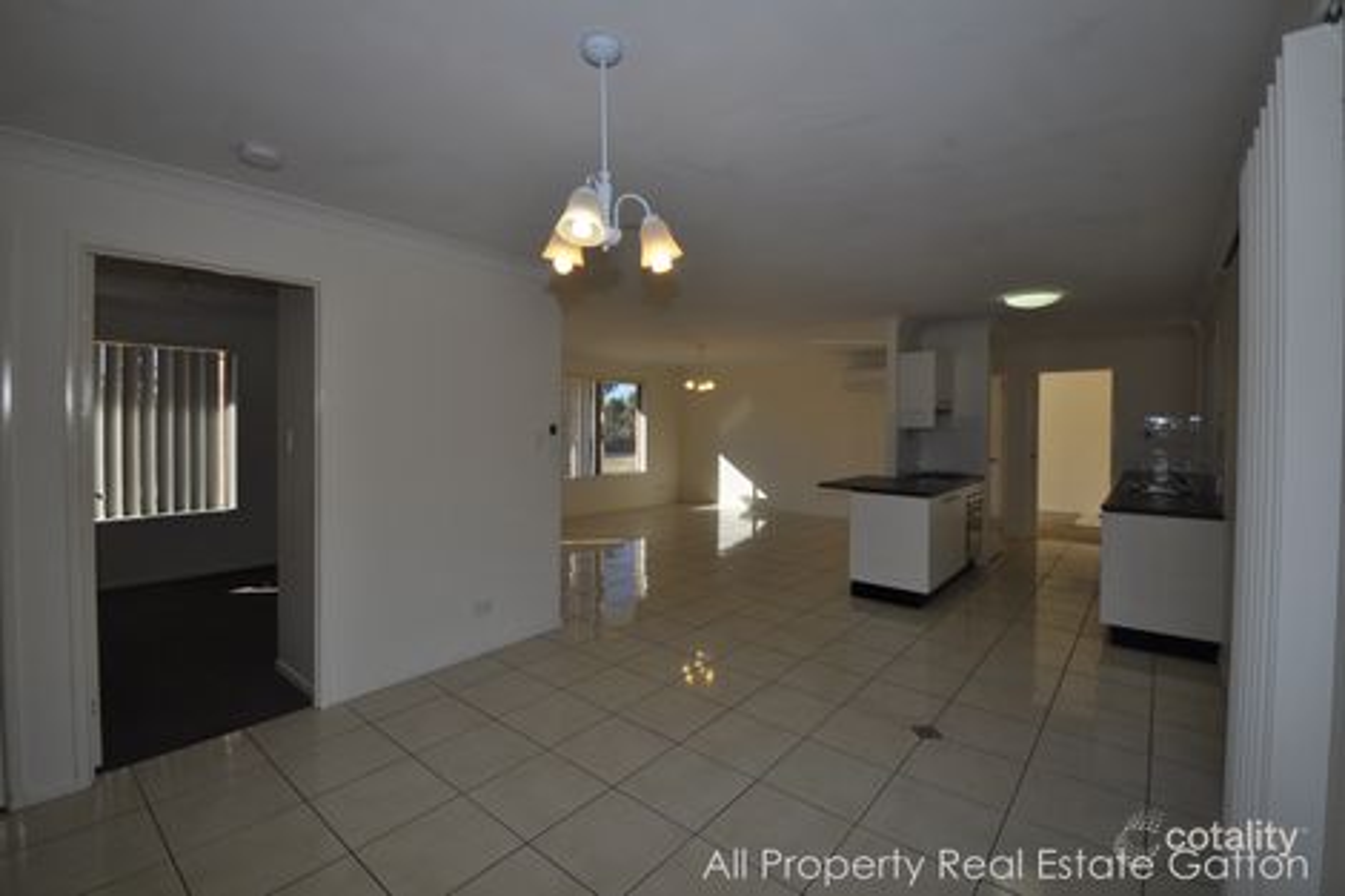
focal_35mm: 15
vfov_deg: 77.3
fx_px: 560
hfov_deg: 100.4
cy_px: 448
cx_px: 672
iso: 200
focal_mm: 10
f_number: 6.3
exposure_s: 1/160
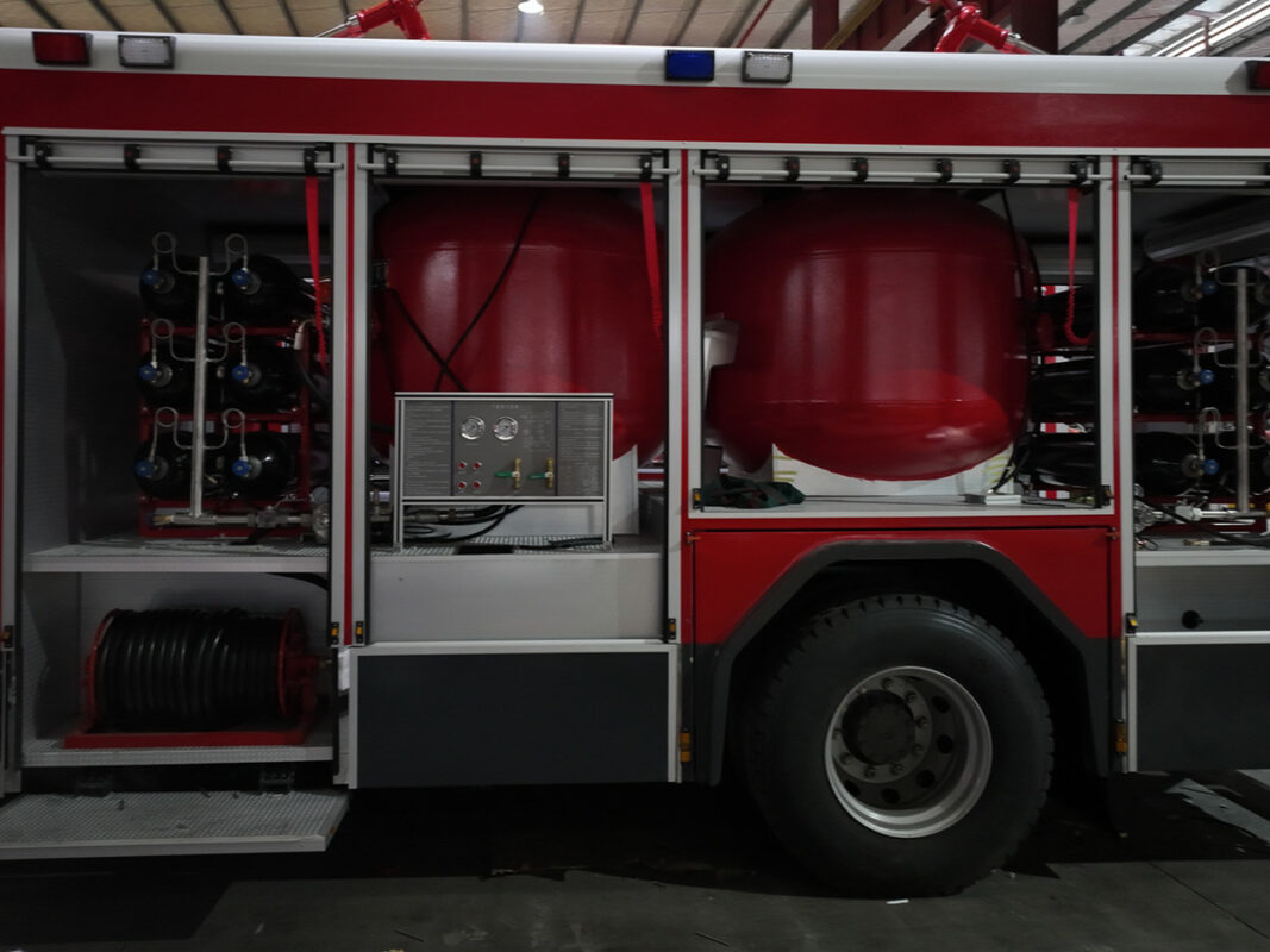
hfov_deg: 71.6
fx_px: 880
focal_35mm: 24
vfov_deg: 56.8
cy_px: 476
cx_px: 635
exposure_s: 1/8
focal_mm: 12.29
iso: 750
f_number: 2.8
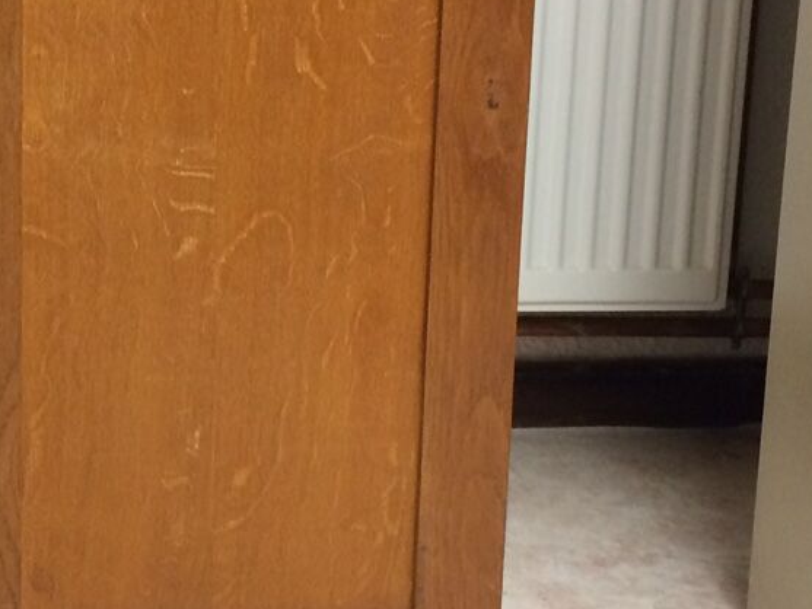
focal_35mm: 85
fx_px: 1994
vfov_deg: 17.4
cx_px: 36
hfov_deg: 22.3
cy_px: 270
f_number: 2.2
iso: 160
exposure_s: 1/33
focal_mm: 4.15
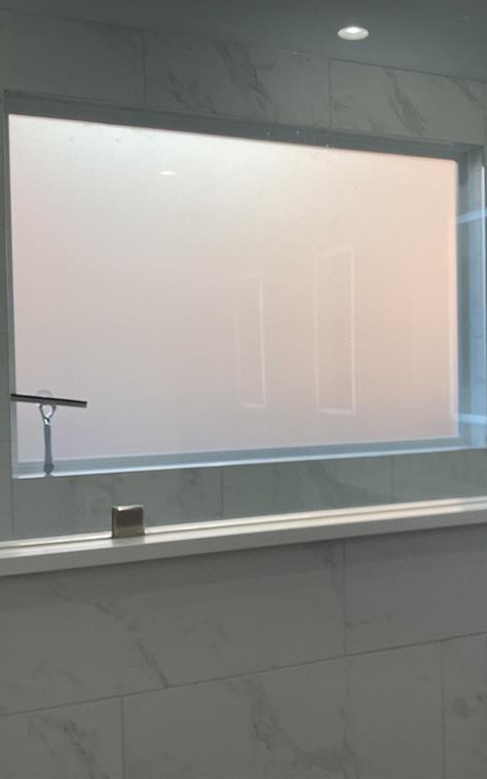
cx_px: 401
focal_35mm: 44
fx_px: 935
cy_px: 389
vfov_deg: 45.3
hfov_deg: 28.5
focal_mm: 3.3
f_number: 2.4
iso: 40
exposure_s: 1/120
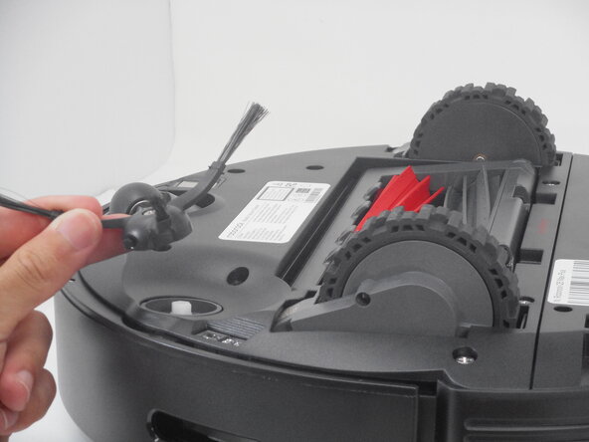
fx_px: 1736
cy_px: 221
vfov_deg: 14.5
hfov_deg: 19.3
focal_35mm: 102
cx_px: 294
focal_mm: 18.2
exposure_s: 1/60
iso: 250
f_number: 5.8
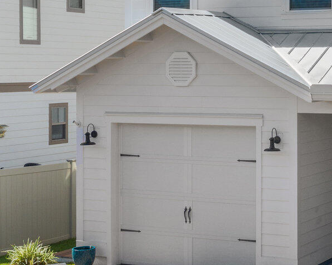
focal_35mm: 90
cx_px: 338
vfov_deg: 17.0
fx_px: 884
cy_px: 58
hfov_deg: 20.5
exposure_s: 1/320
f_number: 5.6
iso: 100
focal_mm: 10.26
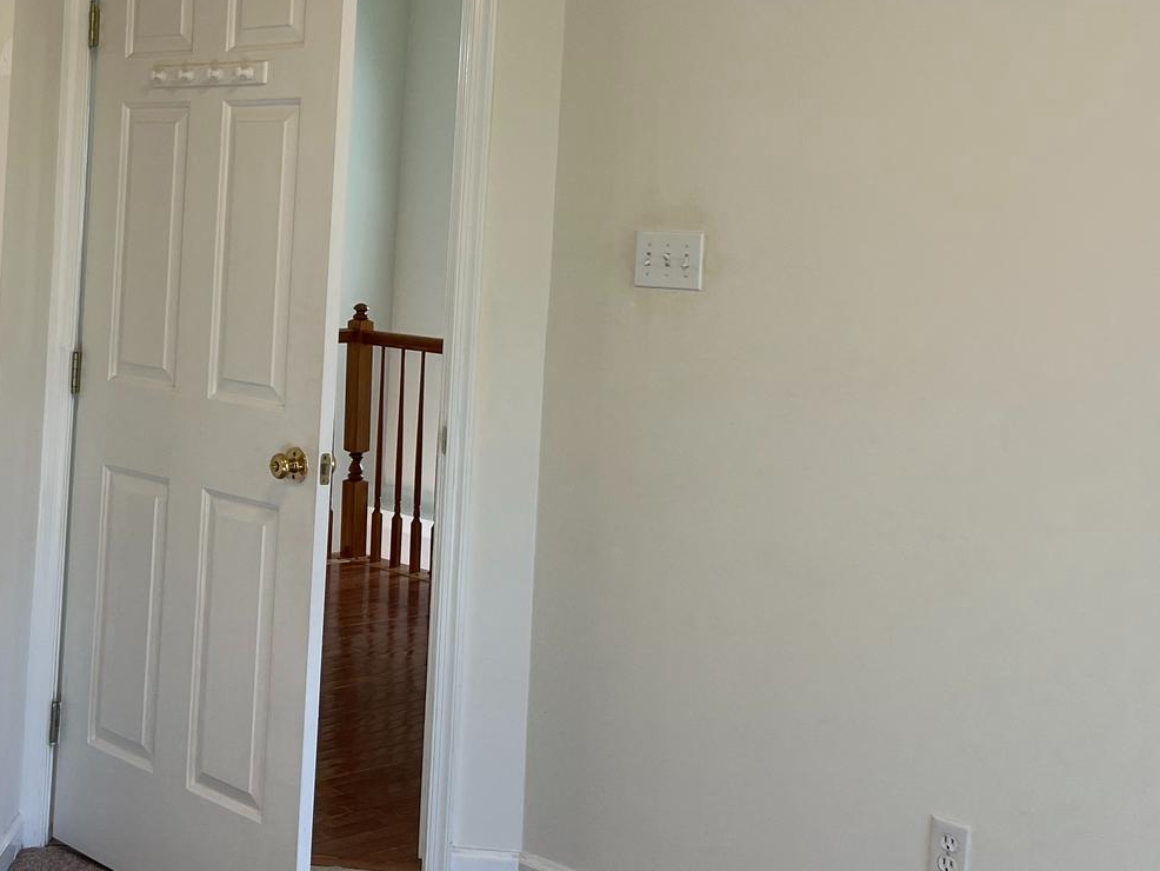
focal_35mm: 54
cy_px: 231
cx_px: 256
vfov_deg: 26.7
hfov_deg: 34.6
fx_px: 1810
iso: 50
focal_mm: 5.7
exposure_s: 1/120
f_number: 1.5
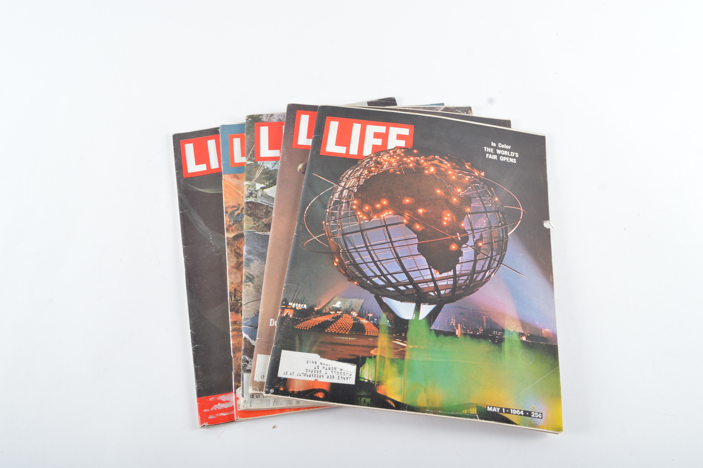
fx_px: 644
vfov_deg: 39.9
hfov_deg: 57.3
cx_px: 352
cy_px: 234
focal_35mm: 33
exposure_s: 1/200
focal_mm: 22
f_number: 11
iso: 100
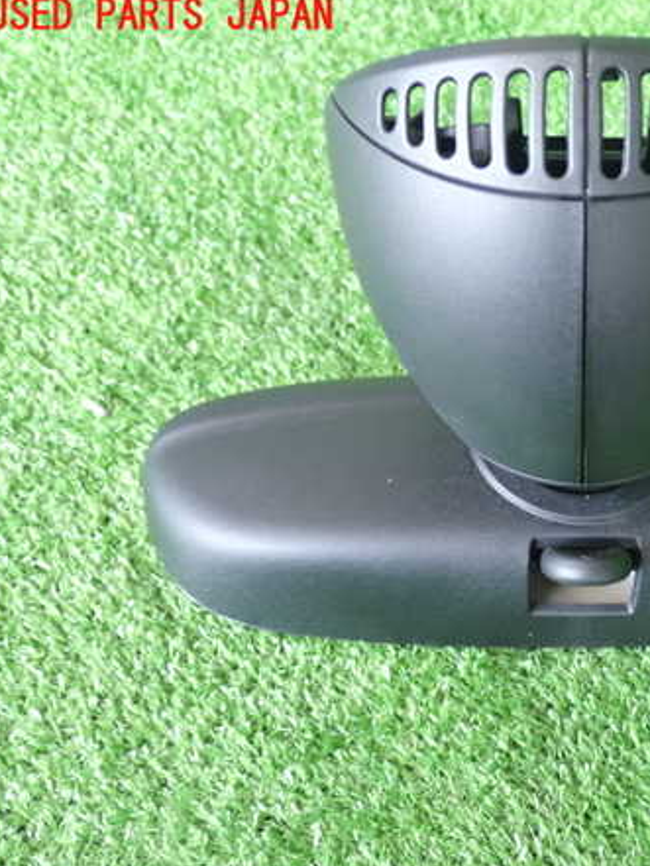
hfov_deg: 28.7
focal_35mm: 49
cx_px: 566
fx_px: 1226
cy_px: 434
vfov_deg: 38.9
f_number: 2.5
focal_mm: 6.37
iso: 400
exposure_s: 1/40
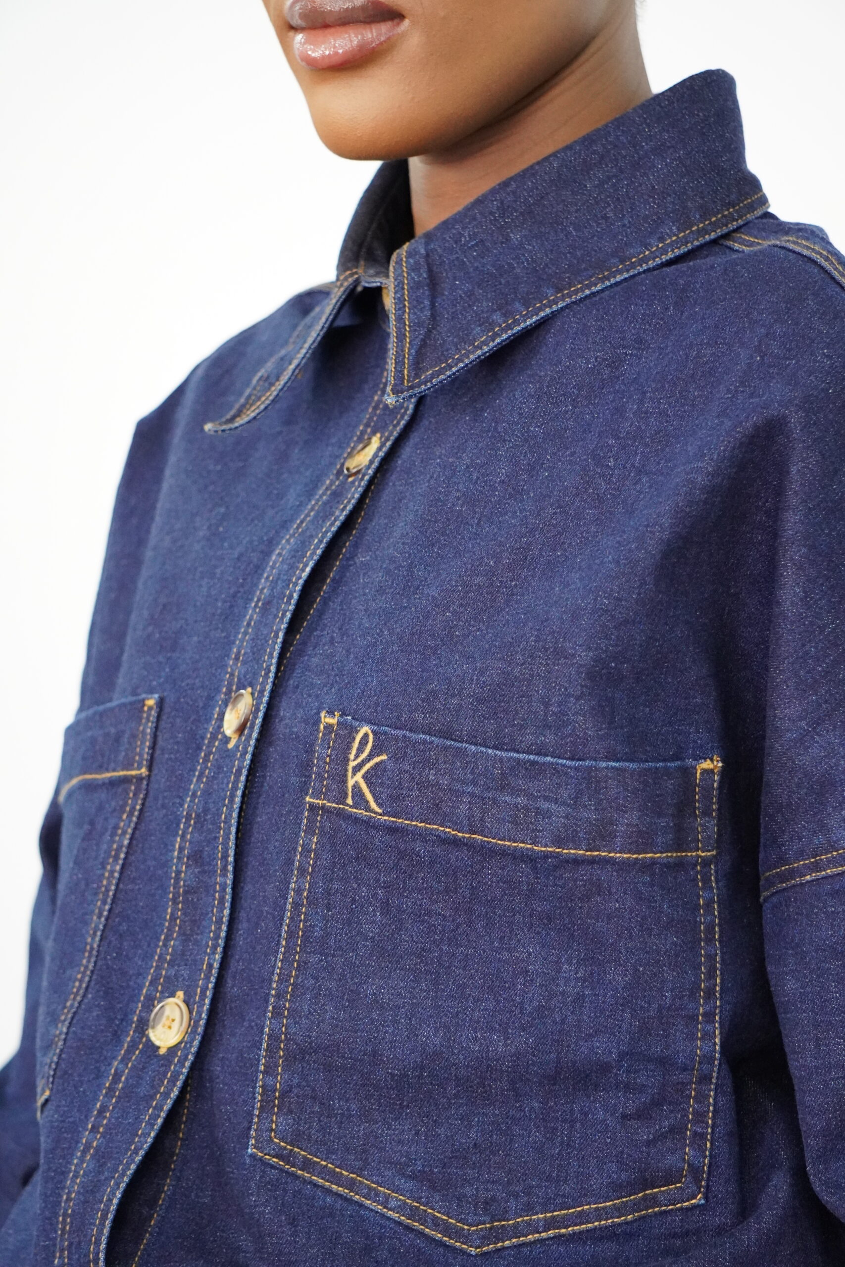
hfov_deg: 15.4
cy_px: 634
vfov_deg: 23.0
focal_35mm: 88
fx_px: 3115
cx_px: 422
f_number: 4.5
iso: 4000
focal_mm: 59
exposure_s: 1/160
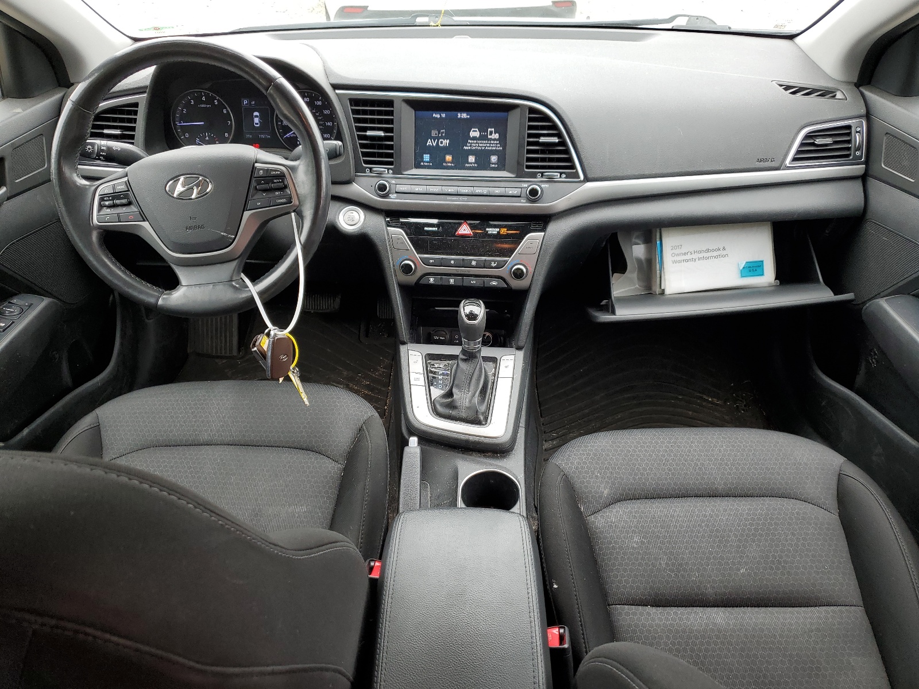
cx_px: 460
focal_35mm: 26
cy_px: 344
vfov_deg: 53.1
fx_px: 690
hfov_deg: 67.3
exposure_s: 1/127
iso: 50
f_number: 1.5
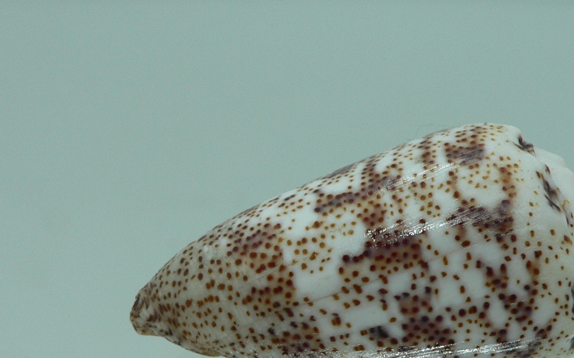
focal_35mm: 61
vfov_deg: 20.9
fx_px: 954
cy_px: 315
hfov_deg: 33.3
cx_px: 363
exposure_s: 1/60
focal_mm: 4.6
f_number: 2.8
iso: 80
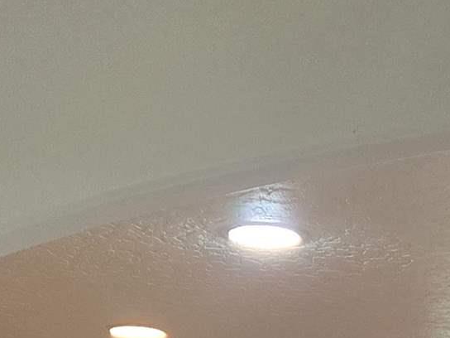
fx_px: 1690
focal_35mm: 130
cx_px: 457
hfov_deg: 14.9
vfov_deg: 10.3
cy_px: 727
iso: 250
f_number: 1.8
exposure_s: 1/120
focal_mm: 5.4
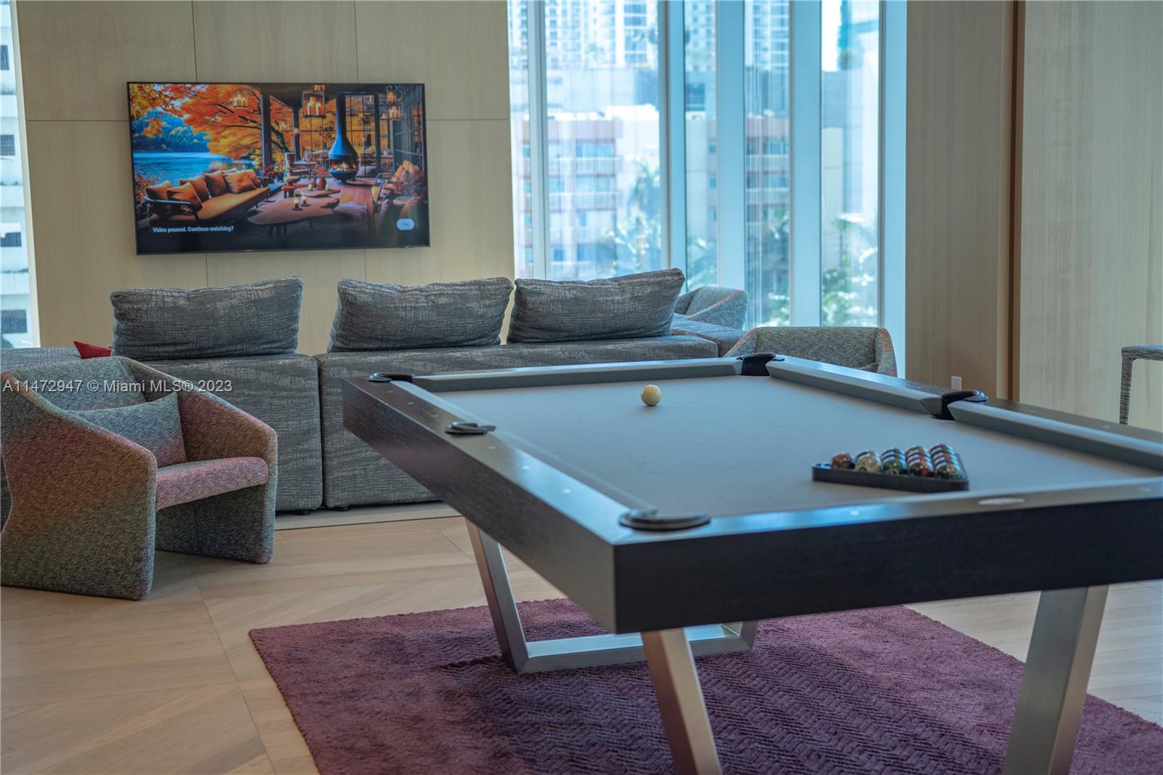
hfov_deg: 37.9
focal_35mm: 52
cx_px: 582
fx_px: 1696
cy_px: 388
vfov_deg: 25.7
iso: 100
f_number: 2.2
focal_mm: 35
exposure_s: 1/250
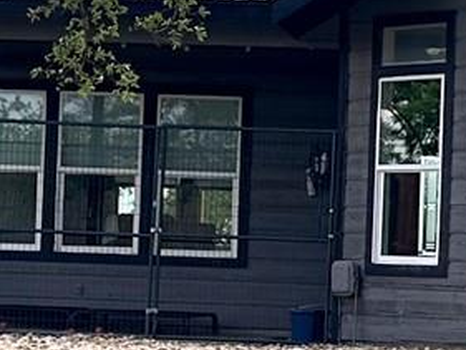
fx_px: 2357
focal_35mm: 175
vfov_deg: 8.5
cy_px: 177
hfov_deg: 11.2
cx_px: 385
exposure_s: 1/1250
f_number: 1.8
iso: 80
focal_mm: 6.86
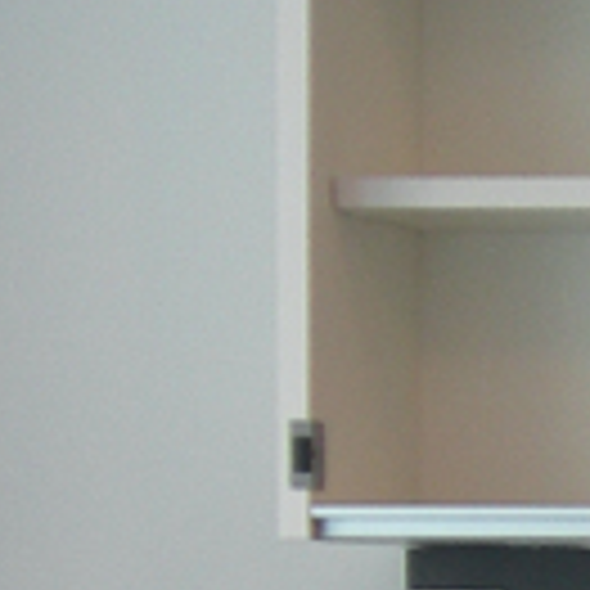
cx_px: 1425
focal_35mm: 230
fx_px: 4435
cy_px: 1103
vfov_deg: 7.4
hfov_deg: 7.1
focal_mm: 7.8
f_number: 2.8
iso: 50
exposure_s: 1/21.6
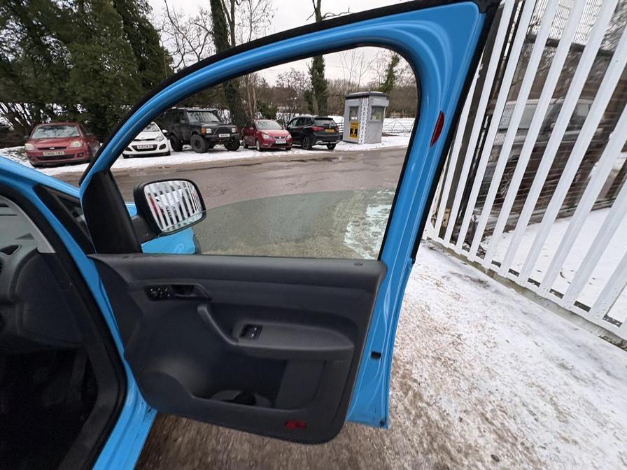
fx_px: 254
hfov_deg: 102.1
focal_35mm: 14
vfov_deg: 85.7
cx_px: 314
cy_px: 235
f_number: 2.2
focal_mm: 2.22
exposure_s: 1/60
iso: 250
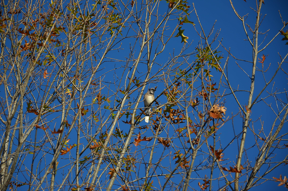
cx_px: 144
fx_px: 1257
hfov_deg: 13.1
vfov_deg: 8.7
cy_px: 96
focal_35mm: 158
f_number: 5.6
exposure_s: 1/640
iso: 100
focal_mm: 105
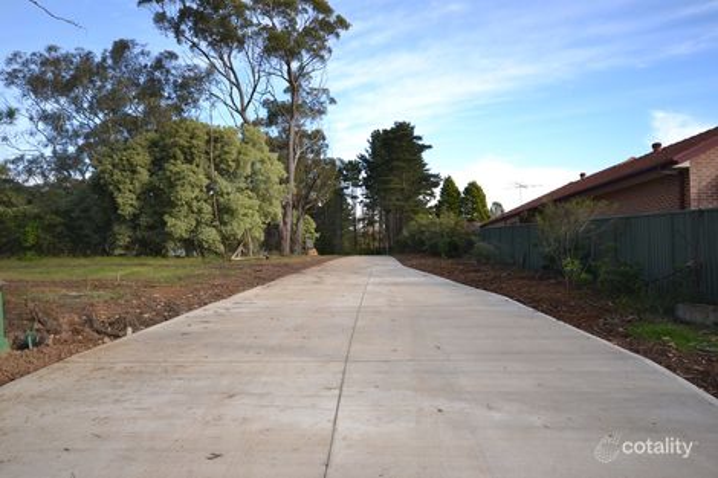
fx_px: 508
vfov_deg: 50.4
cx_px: 359
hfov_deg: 70.5
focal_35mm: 26
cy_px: 239
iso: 100
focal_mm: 17
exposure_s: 1/160
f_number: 5.3
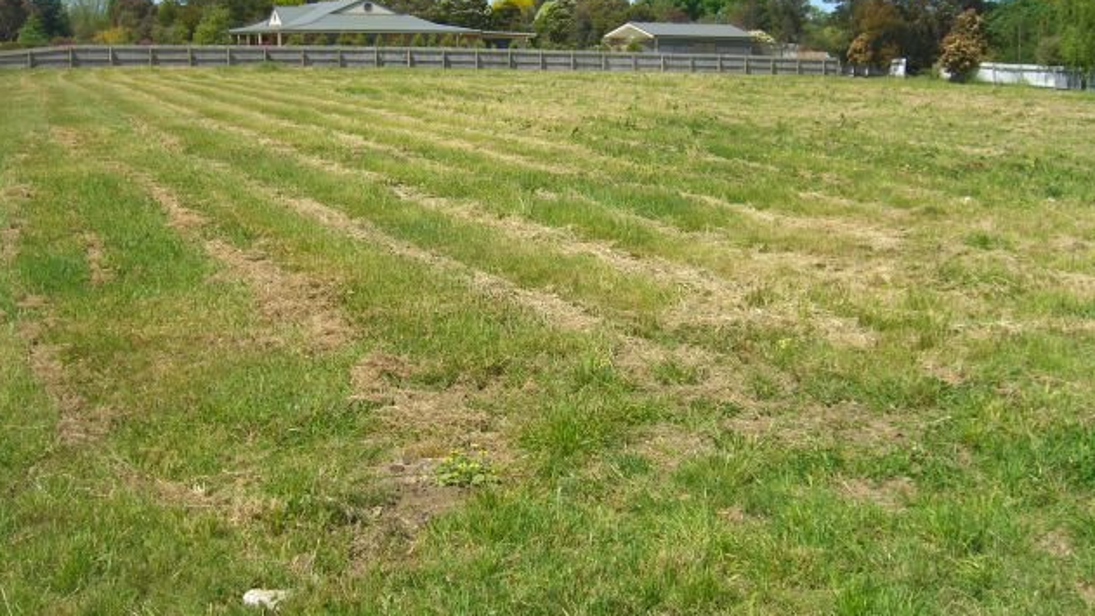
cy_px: 283
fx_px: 1220
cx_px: 548
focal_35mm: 42
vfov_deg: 28.3
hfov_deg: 48.4
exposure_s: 1/160
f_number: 8
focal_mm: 7.9
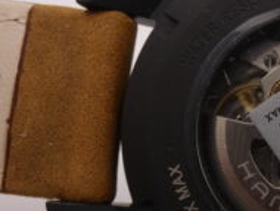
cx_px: 324
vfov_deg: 23.3
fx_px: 510
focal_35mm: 63
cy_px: 137
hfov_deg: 27.5
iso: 80
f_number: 2.8
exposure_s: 1/160
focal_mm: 3.6
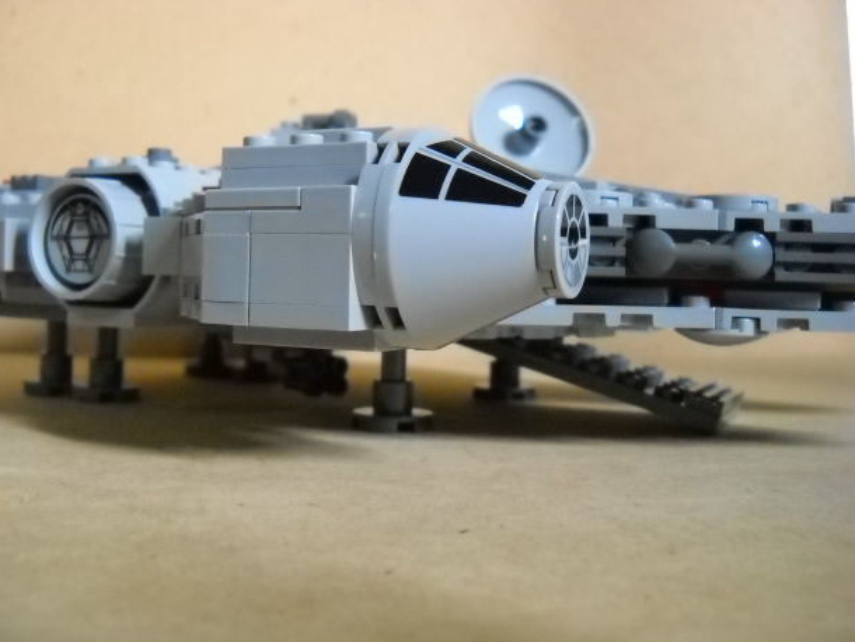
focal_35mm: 43
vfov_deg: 33.6
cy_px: 329
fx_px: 1062
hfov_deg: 43.8
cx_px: 411
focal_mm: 6.72
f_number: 3.1
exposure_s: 1/8
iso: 800
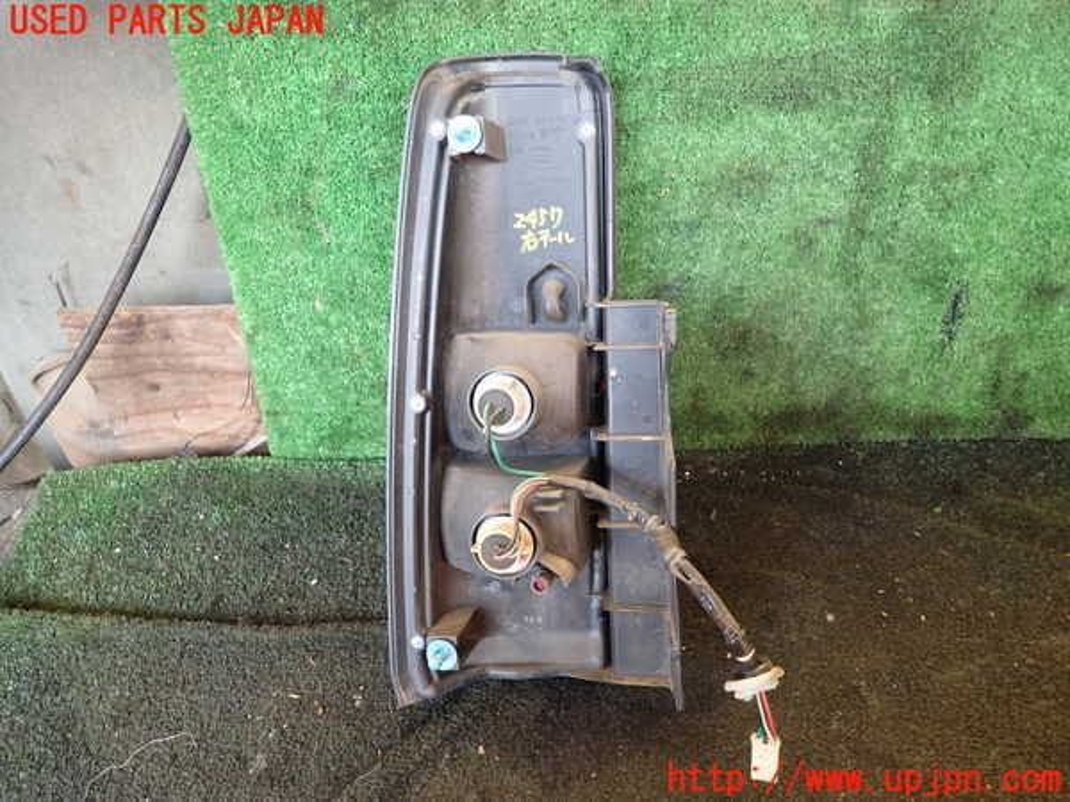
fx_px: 773
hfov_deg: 69.4
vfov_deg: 54.9
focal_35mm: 25
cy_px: 401
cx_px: 535
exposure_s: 1/40
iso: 200
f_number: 2
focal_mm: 4.5
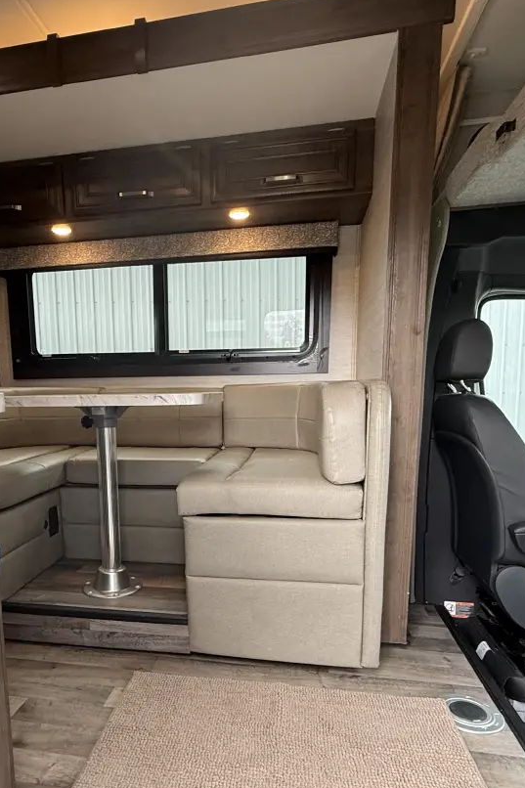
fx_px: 525
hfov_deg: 52.5
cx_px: 194
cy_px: 475
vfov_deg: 72.9
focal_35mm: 24
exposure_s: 1/99
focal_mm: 2.22
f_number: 2.2
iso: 200
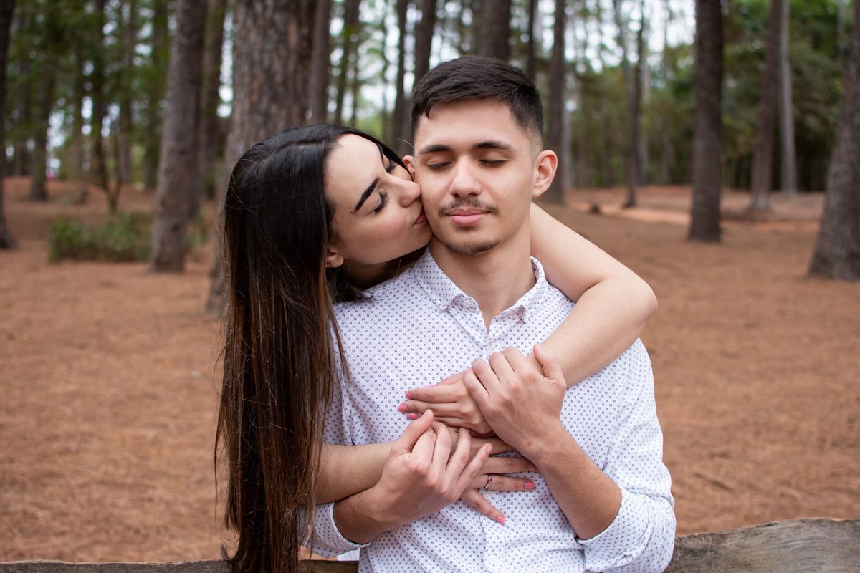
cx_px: 430
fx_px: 1254
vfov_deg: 25.8
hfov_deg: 37.9
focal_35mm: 52
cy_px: 286
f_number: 2.5
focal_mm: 35
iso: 320
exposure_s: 1/160
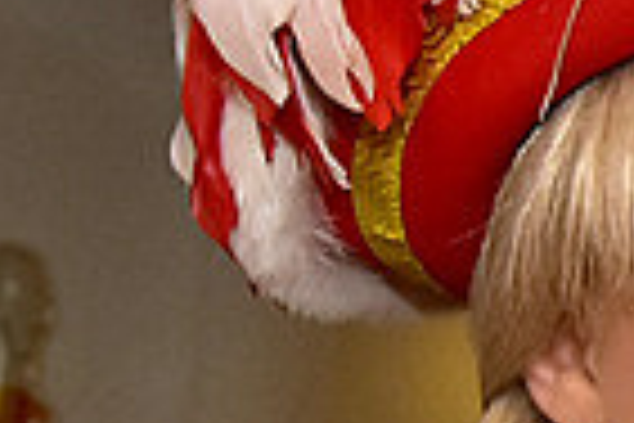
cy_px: 468
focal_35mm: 204
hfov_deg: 9.2
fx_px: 3592
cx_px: 1430
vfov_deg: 6.7
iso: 800
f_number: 3.8
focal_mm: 24
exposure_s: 1/400
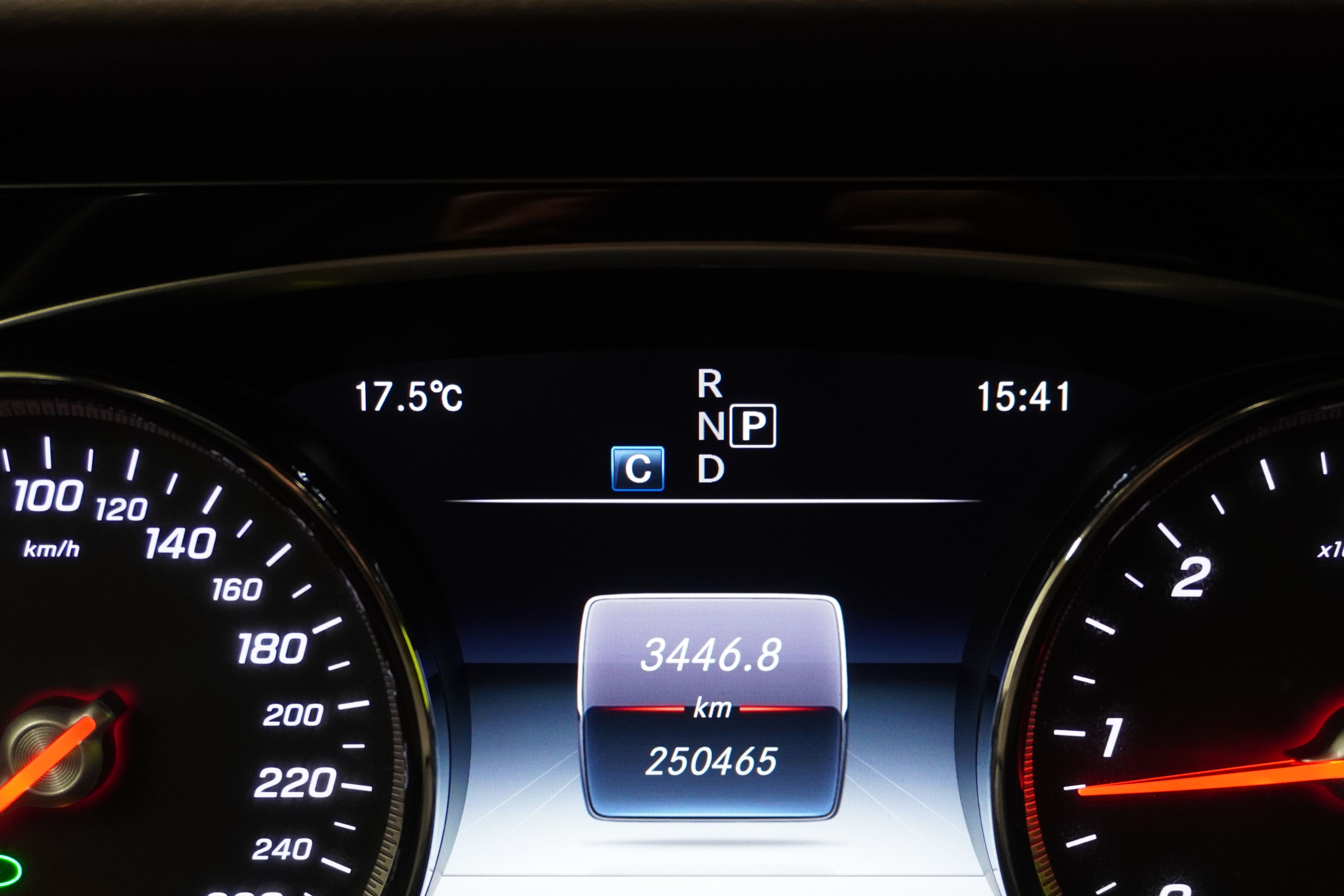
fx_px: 2314
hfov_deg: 32.4
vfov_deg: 21.7
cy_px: 678
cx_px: 700
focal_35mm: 62
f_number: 4.5
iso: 800
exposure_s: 1/40
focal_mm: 26
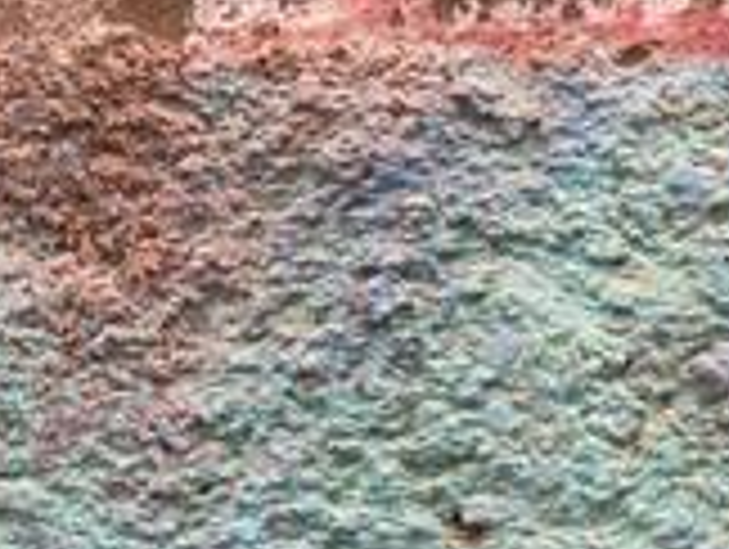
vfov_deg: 19.2
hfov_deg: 26.8
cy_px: 711
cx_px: 585
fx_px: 1497
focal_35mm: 71
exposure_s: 1/121
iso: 200
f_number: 1.78
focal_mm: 6.76
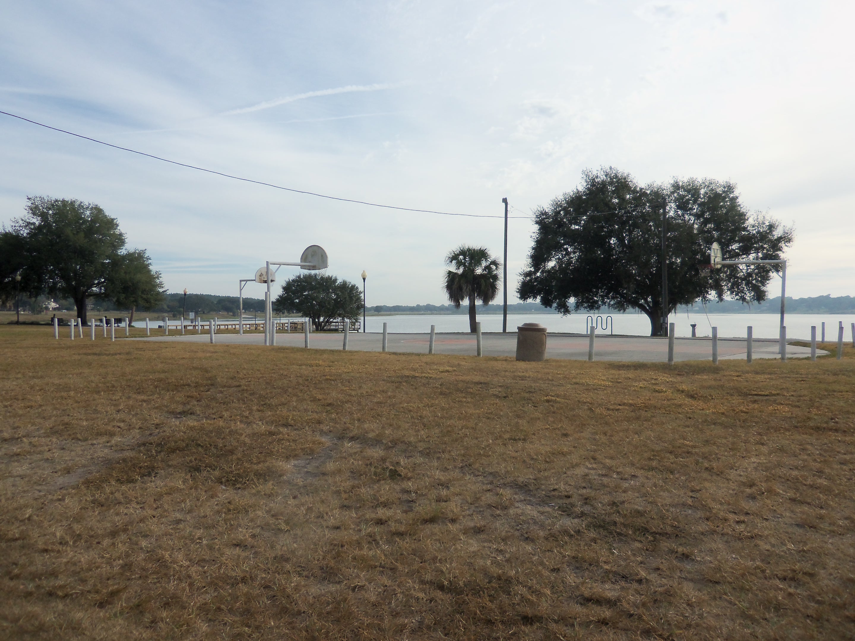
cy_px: 320
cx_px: 428
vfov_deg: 49.7
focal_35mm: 28
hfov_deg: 63.4
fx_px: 692
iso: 64
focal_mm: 5.1
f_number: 3.9
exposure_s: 1/400
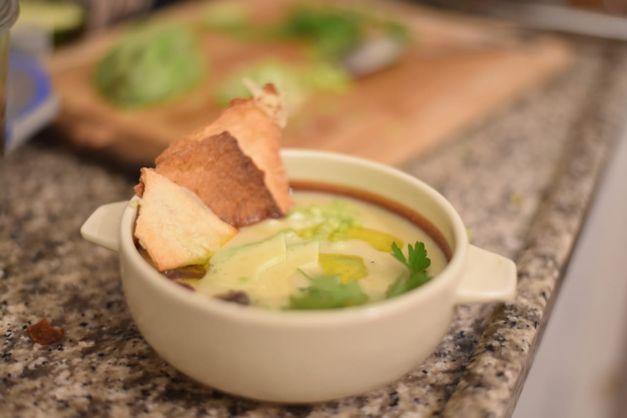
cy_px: 209
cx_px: 314
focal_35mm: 50
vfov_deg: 27.0
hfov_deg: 39.6
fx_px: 871
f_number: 1.8
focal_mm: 50
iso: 900
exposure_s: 1/60
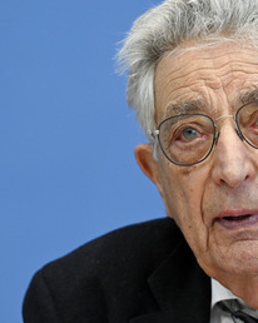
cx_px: 229
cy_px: 155
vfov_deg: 5.9
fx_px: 3134
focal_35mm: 328
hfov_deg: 4.7
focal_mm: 200
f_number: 5
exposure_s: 1/640
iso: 2500
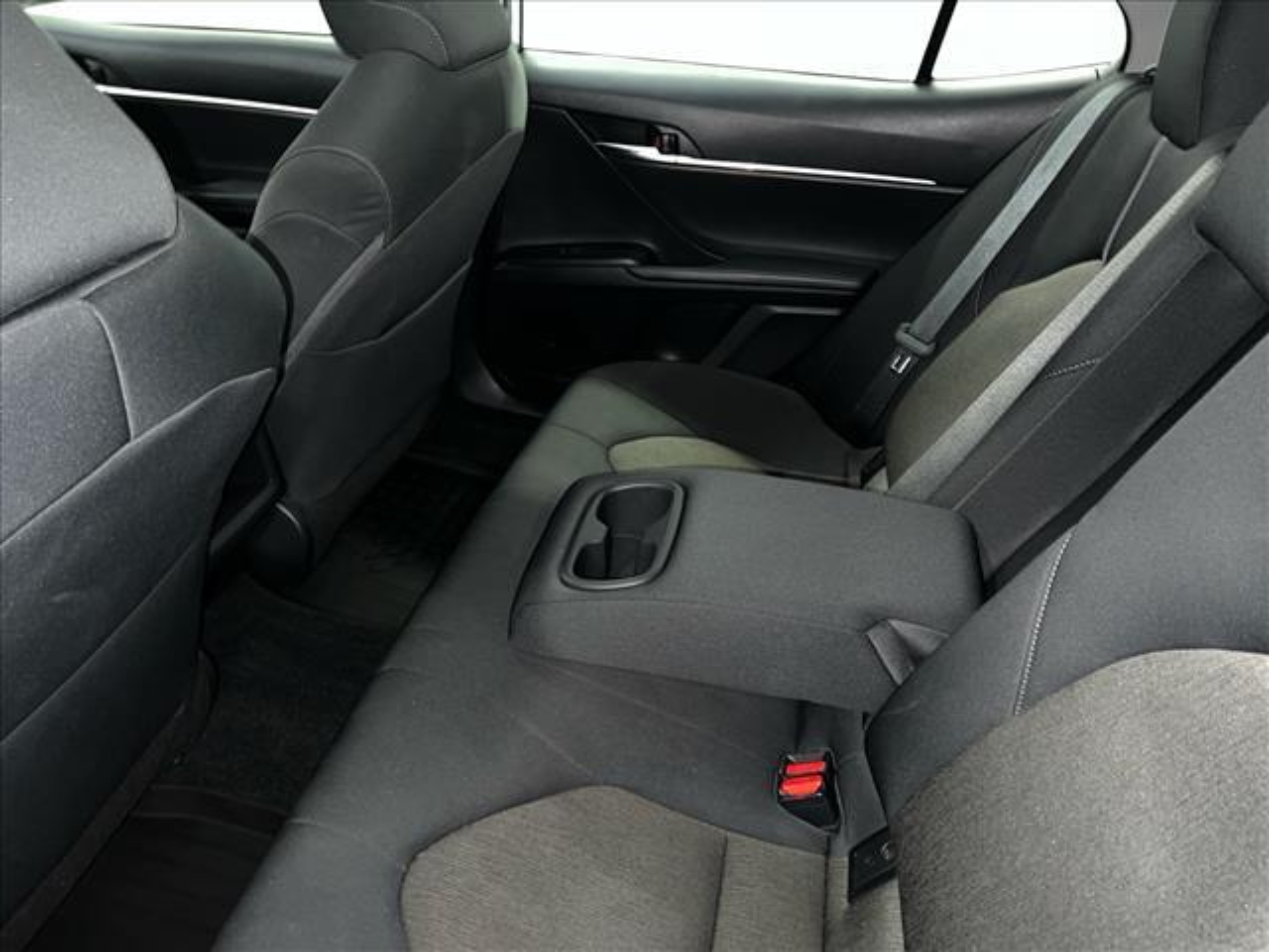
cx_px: 634
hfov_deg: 67.3
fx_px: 953
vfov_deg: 53.1
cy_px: 476
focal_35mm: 26
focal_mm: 5.7
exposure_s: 1/4
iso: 160
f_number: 1.5
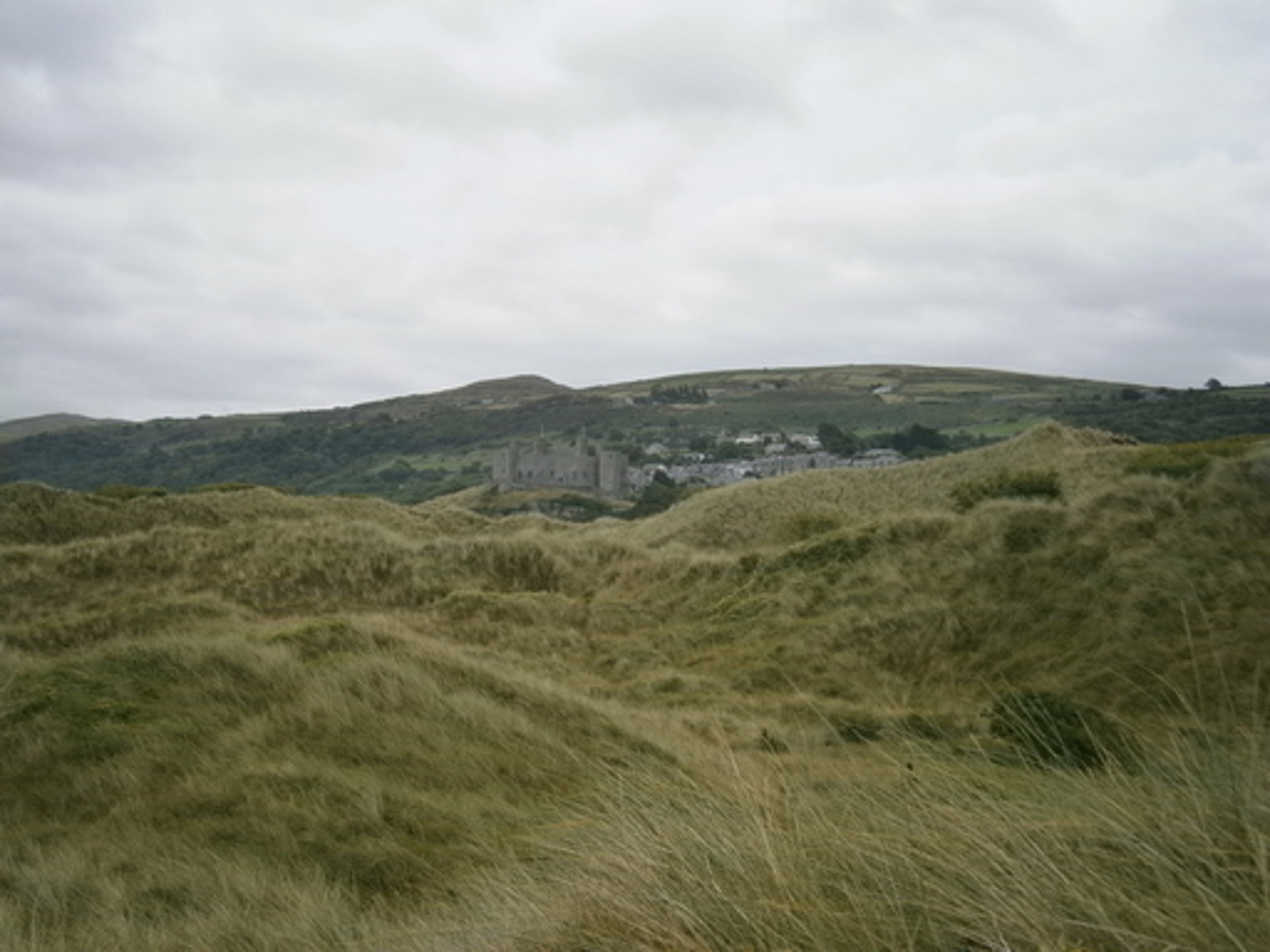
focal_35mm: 47
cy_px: 476
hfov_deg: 40.4
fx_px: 1724
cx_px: 635
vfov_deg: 30.9
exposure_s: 1/80
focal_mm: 8.3
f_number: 9.7
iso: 80
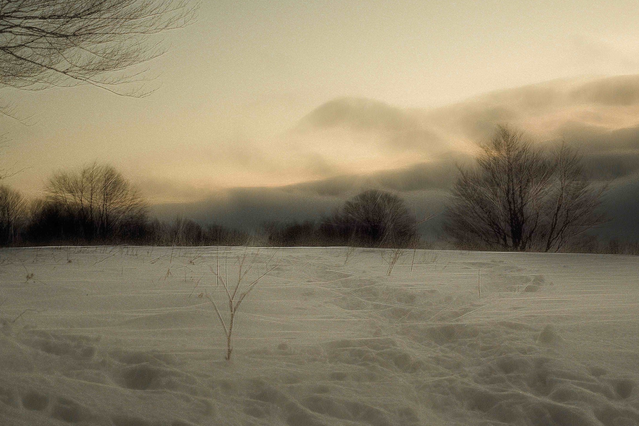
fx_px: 1509
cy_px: 160
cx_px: 383
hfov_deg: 23.9
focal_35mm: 85
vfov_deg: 16.1
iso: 800
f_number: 4
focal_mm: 45
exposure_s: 1/40
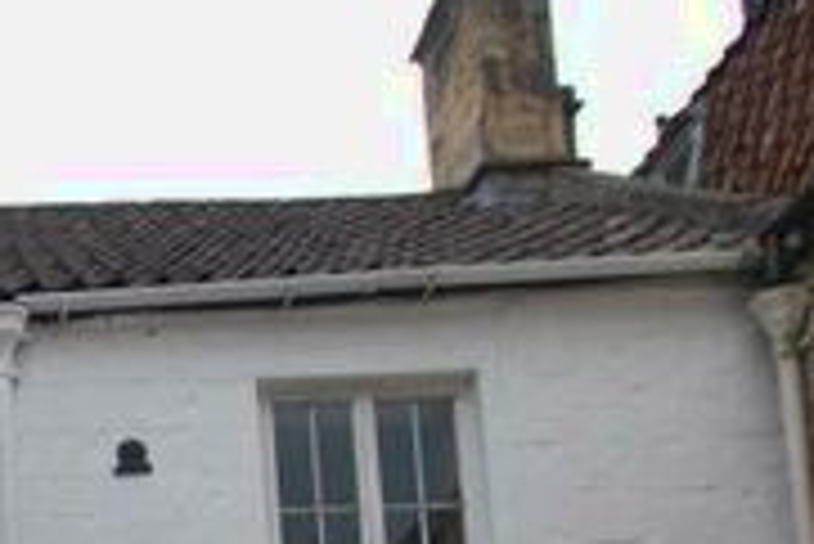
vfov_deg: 20.5
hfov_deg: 30.6
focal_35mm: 58
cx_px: -94
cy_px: 782
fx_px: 1312
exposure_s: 1/200
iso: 100
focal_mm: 10
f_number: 7.1
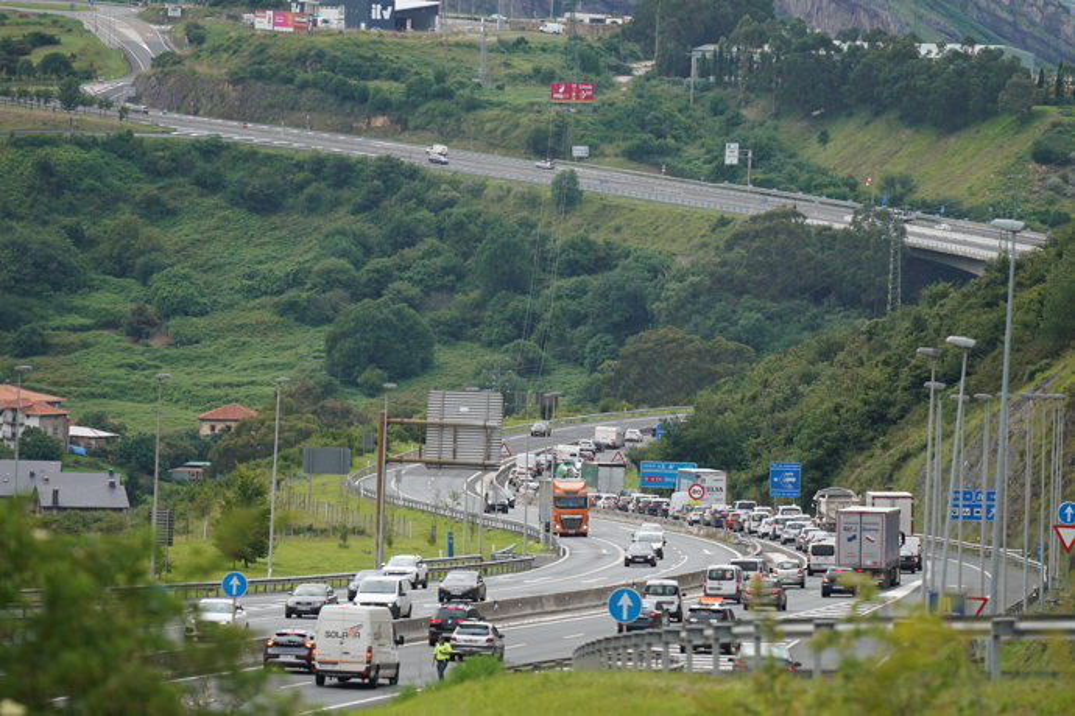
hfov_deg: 6.9
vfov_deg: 4.6
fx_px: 8958
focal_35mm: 300
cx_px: 538
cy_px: 358
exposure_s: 1/800
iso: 100
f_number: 3.2
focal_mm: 200
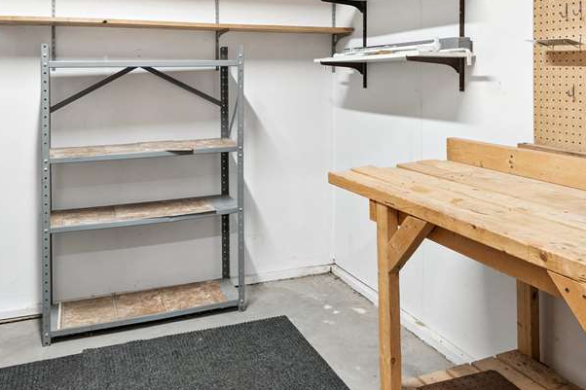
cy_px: 69
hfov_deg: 55.8
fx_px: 553
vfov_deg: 37.2
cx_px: 298
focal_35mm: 34
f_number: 8
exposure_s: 1/80
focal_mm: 16
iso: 1250
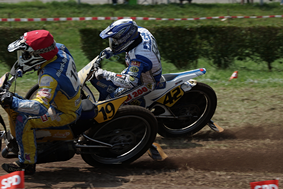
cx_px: 142
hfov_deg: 9.1
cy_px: 94
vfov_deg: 6.1
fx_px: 1769
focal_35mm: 225
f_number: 9
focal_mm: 150
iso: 200
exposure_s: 1/800
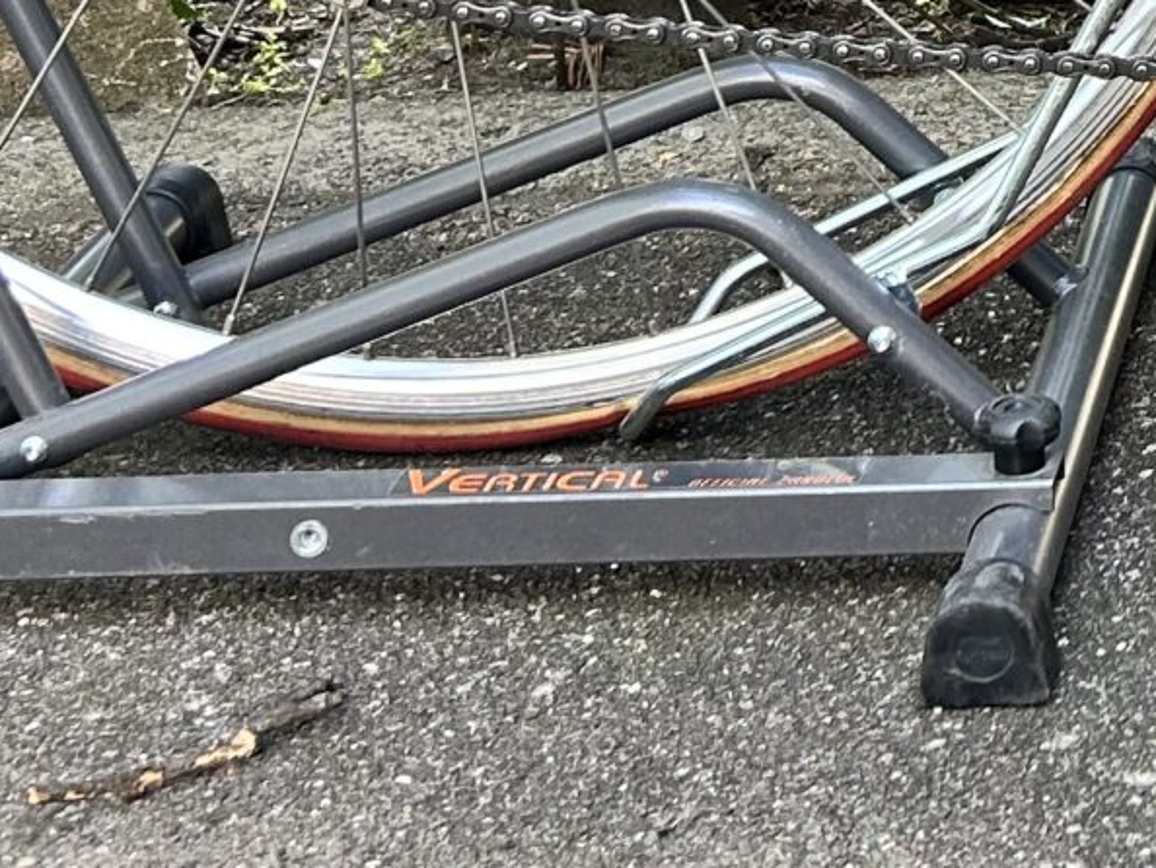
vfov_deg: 12.3
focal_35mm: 112
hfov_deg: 16.1
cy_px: -627
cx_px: 1734
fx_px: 3742
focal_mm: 5.7
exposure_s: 1/121
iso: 64
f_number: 1.5
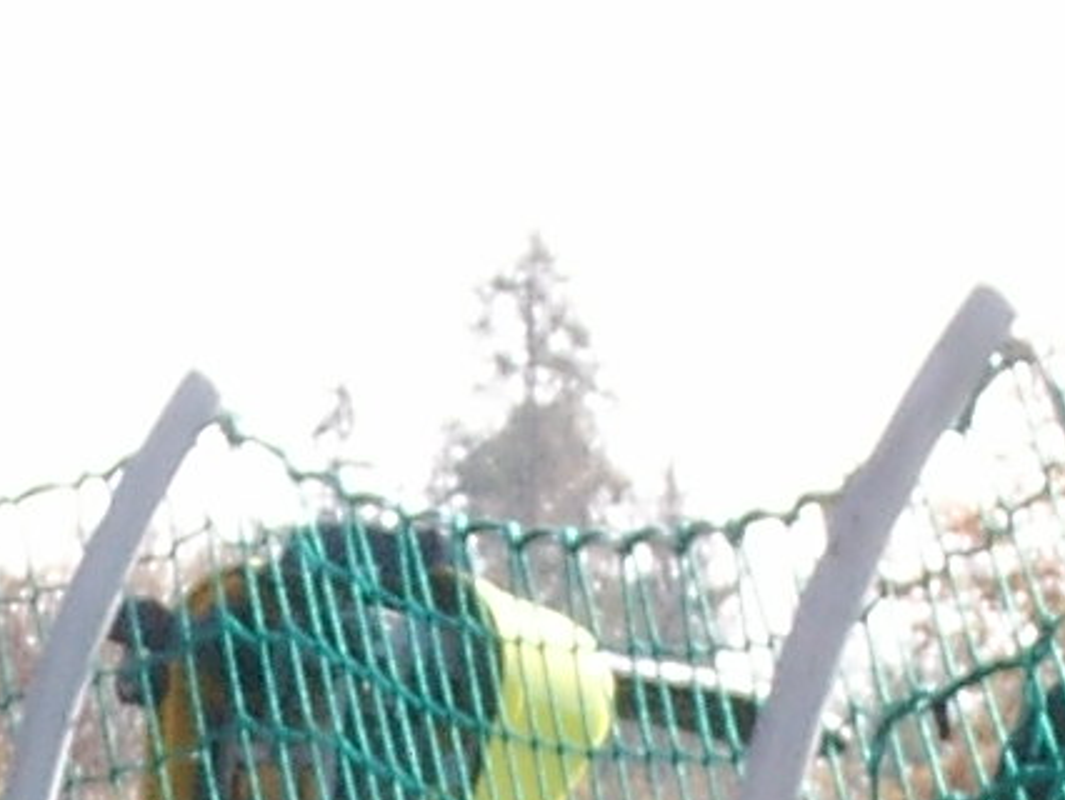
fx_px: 11790
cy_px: 2475
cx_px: 540
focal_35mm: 383
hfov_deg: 5.2
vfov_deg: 3.8
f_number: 7.1
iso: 50
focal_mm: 10.6
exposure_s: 1/125
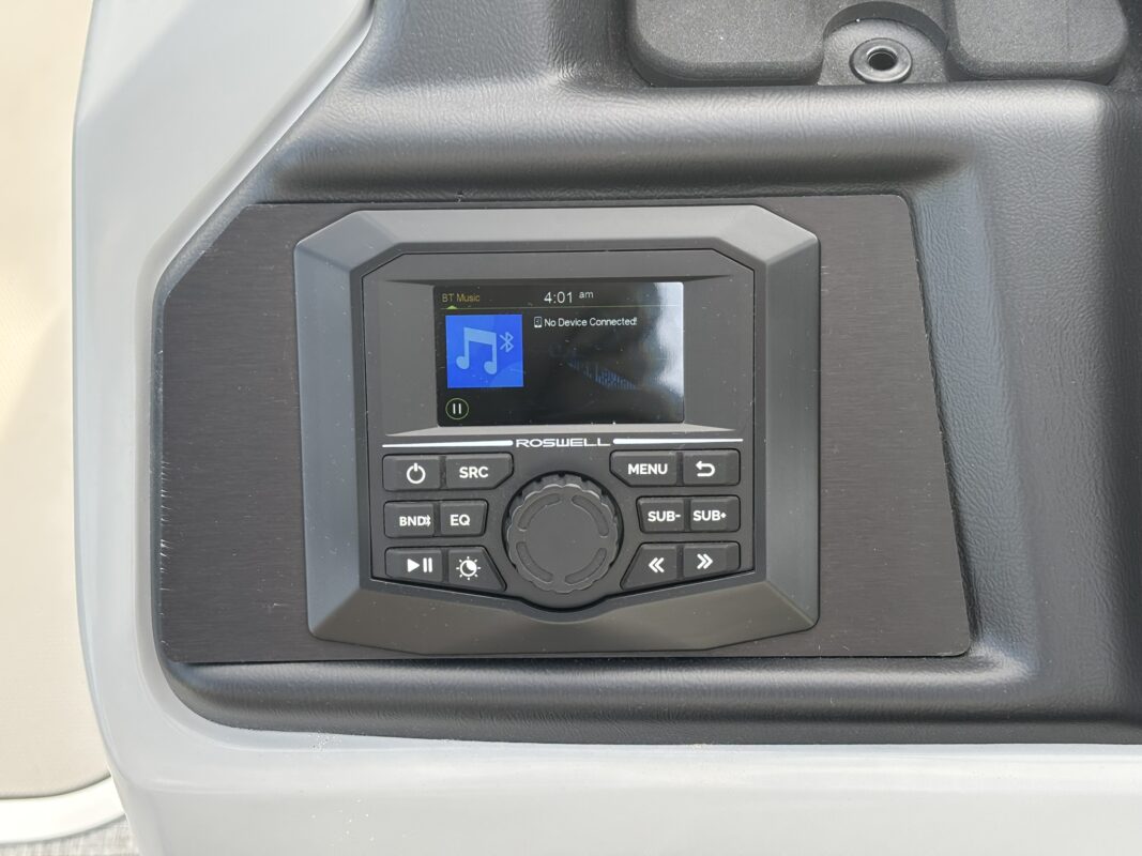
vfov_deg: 28.0
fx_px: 1715
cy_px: 428
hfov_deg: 36.8
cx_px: 571
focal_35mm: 52
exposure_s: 1/176
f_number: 1.6
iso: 32
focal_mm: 5.96
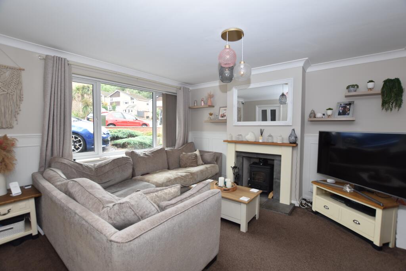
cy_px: 136
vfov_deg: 77.3
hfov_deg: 100.4
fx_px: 169
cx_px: 203
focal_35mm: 15
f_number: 5
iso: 100
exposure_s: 1/25
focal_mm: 10
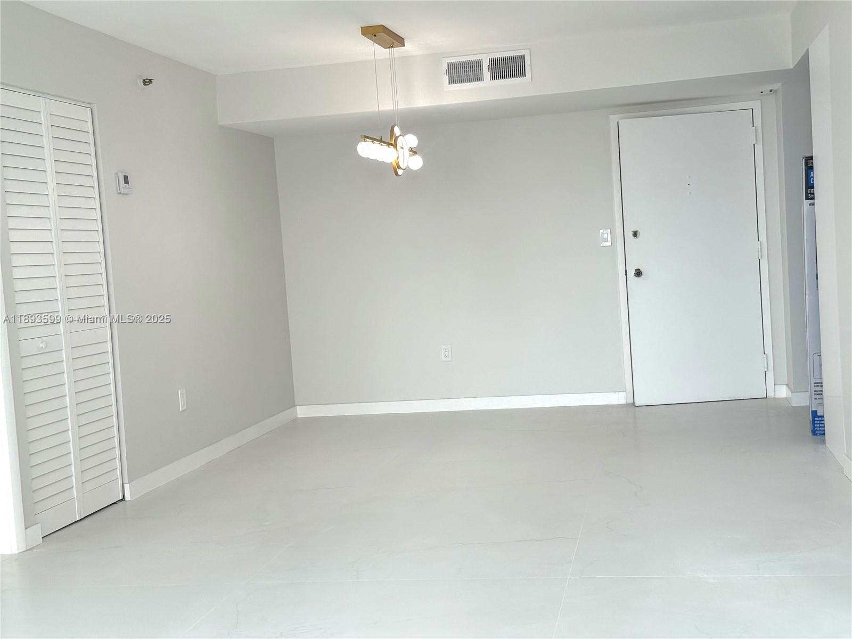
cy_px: 320
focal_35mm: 48
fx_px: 1181
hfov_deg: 39.7
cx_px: 426
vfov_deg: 30.3
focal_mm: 6.76
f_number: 1.78
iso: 100
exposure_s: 1/447
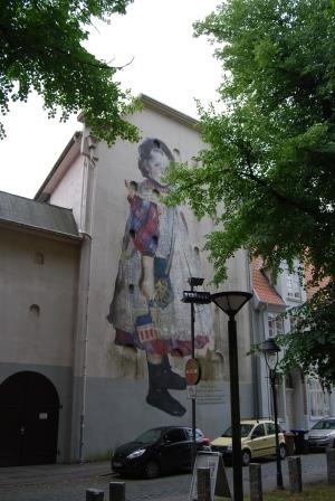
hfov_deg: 40.1
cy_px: 250
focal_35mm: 33
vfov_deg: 57.2
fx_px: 459
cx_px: 168
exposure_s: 1/125
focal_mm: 22
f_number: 5.6
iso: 100
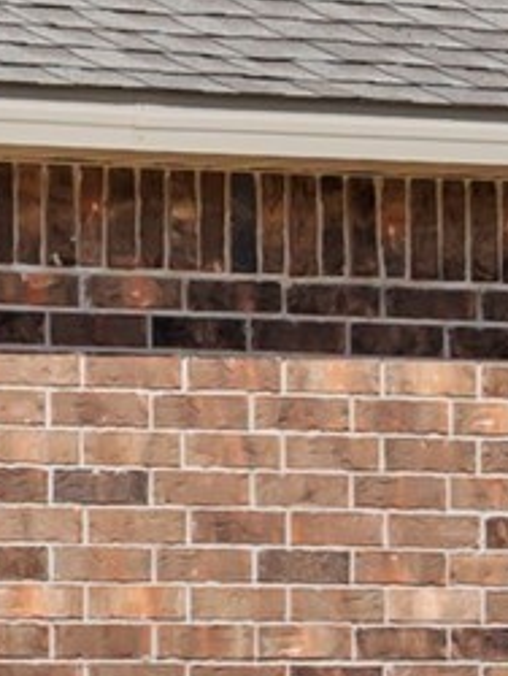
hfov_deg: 4.9
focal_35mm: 266
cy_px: 734
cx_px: -1740
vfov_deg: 7.4
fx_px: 5196
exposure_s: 1/200
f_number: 9
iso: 100
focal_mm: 34
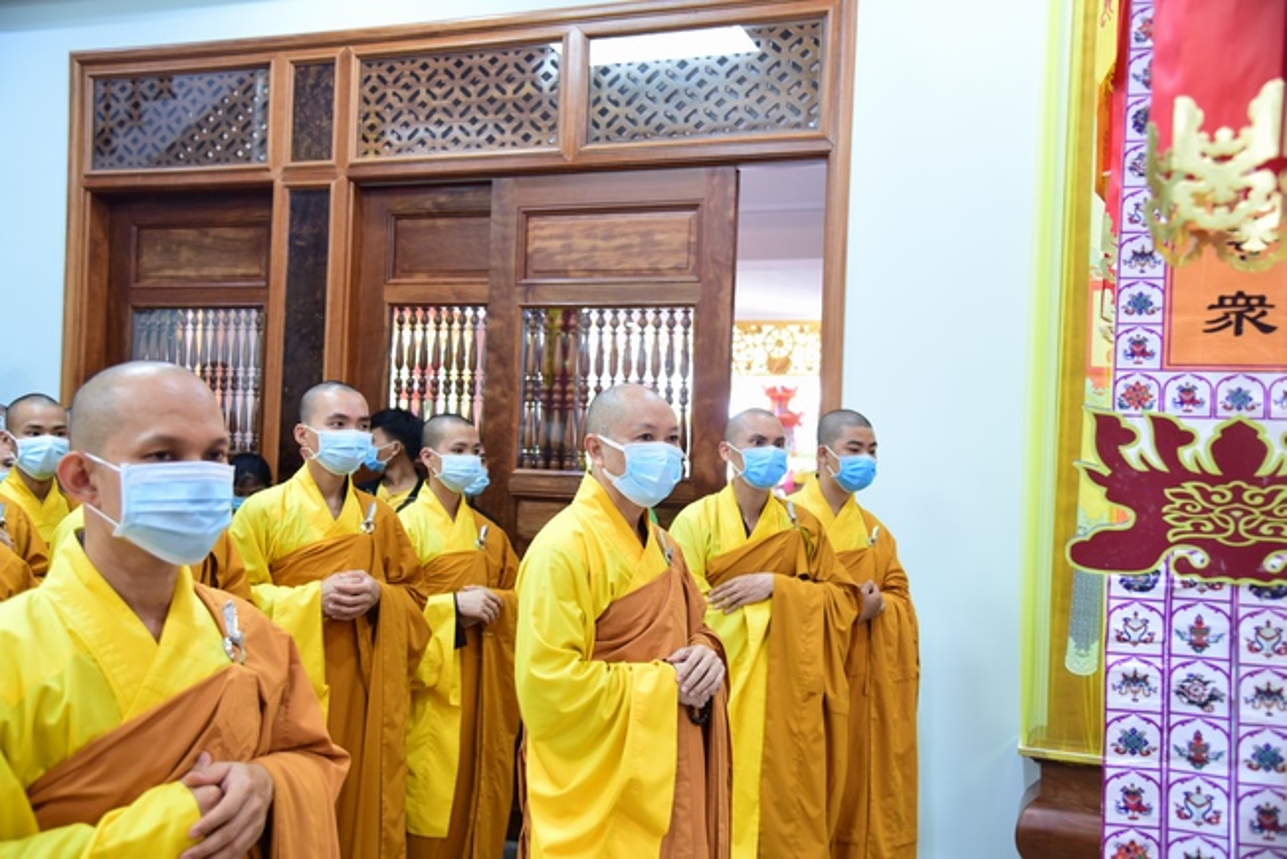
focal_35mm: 35
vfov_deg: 37.9
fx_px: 1252
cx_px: 644
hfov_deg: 54.4
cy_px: 430
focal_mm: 35
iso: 1000
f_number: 4
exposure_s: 1/50
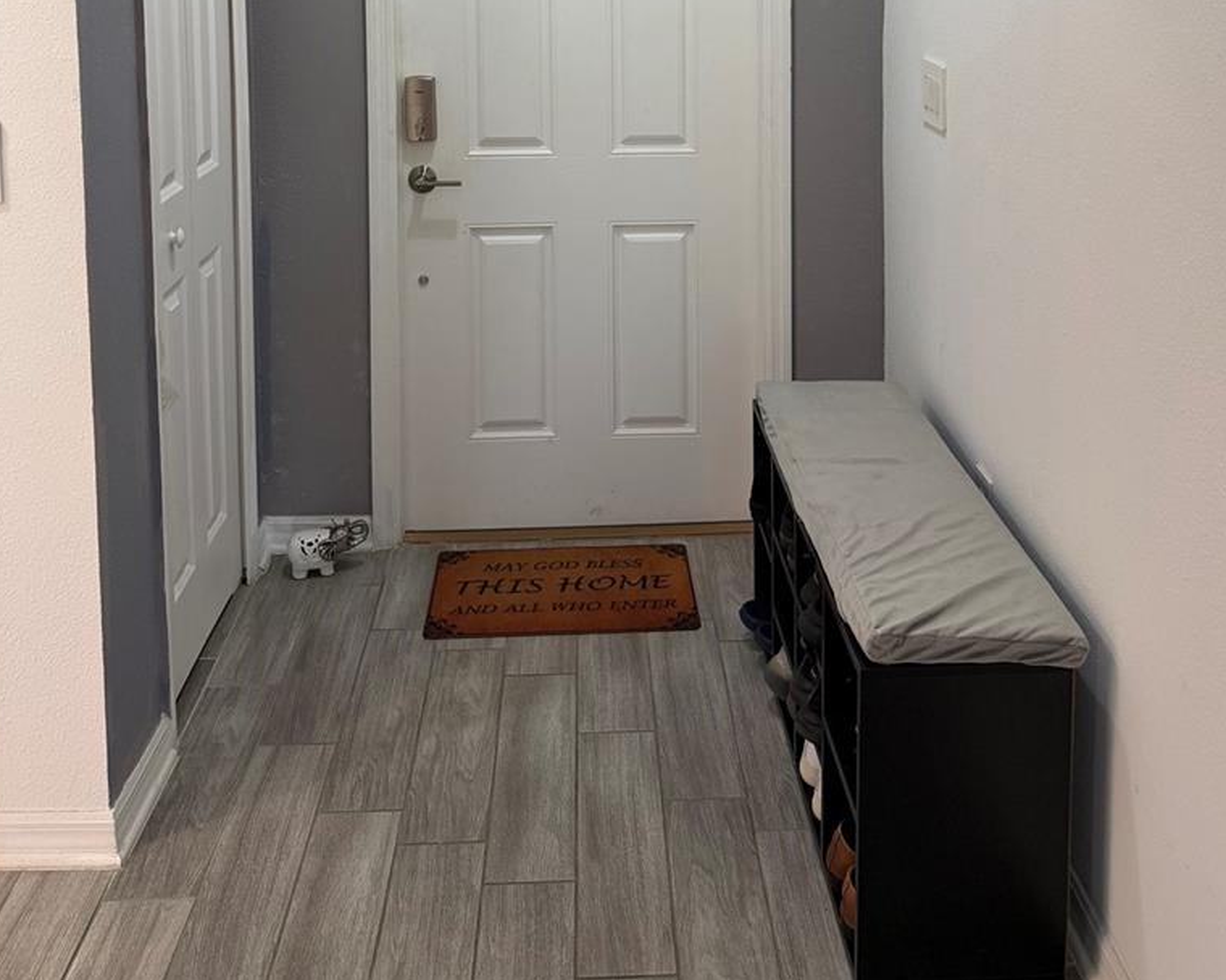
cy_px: 21
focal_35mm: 37
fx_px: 1343
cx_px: 628
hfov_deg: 49.1
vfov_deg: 36.5
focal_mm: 6.76
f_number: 1.78
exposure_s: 1/60
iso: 160
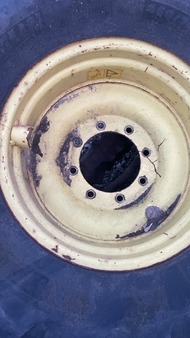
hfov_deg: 38.9
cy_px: 173
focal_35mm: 30
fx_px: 269
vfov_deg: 64.3
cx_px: 106
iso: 640
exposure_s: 1/40
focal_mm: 4.2
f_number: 1.6
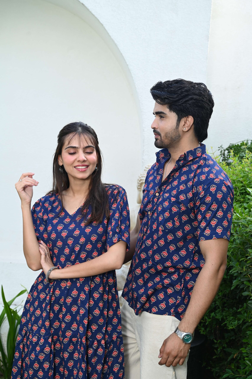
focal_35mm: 53
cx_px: 126
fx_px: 557
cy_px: 190
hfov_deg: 25.5
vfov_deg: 37.5
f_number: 5.6
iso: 250
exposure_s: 1/160
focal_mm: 53
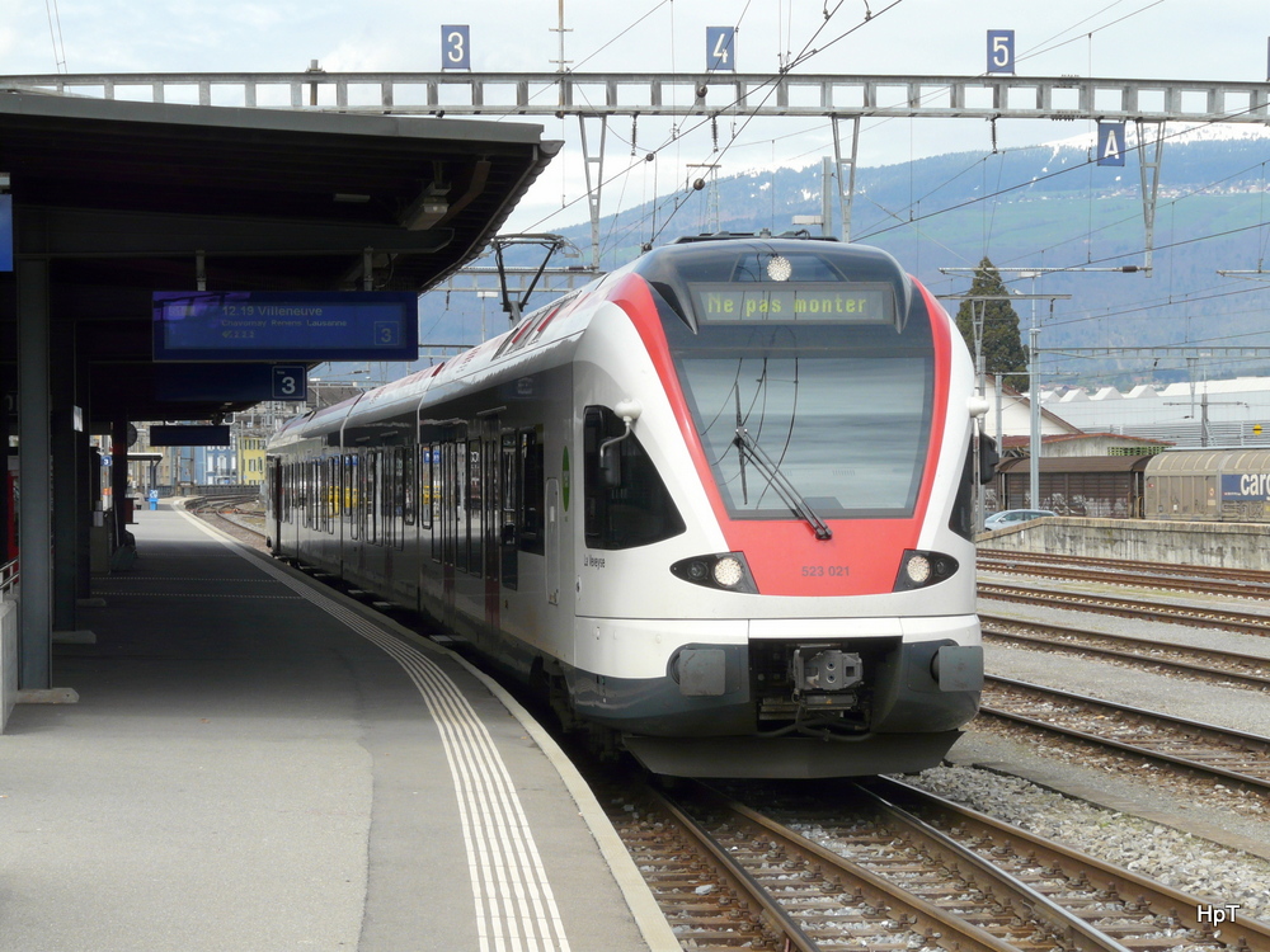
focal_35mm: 92
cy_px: 476
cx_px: 635
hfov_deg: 21.3
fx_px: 3375
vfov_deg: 16.1
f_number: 5.6
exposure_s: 1/250
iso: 100
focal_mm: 15.1
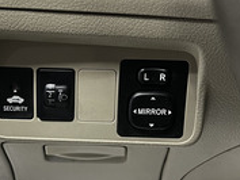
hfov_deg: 28.8
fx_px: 465
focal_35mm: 67
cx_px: 90
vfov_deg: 22.0
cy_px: 95
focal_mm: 5.1
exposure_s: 1/60
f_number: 1.6
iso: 100
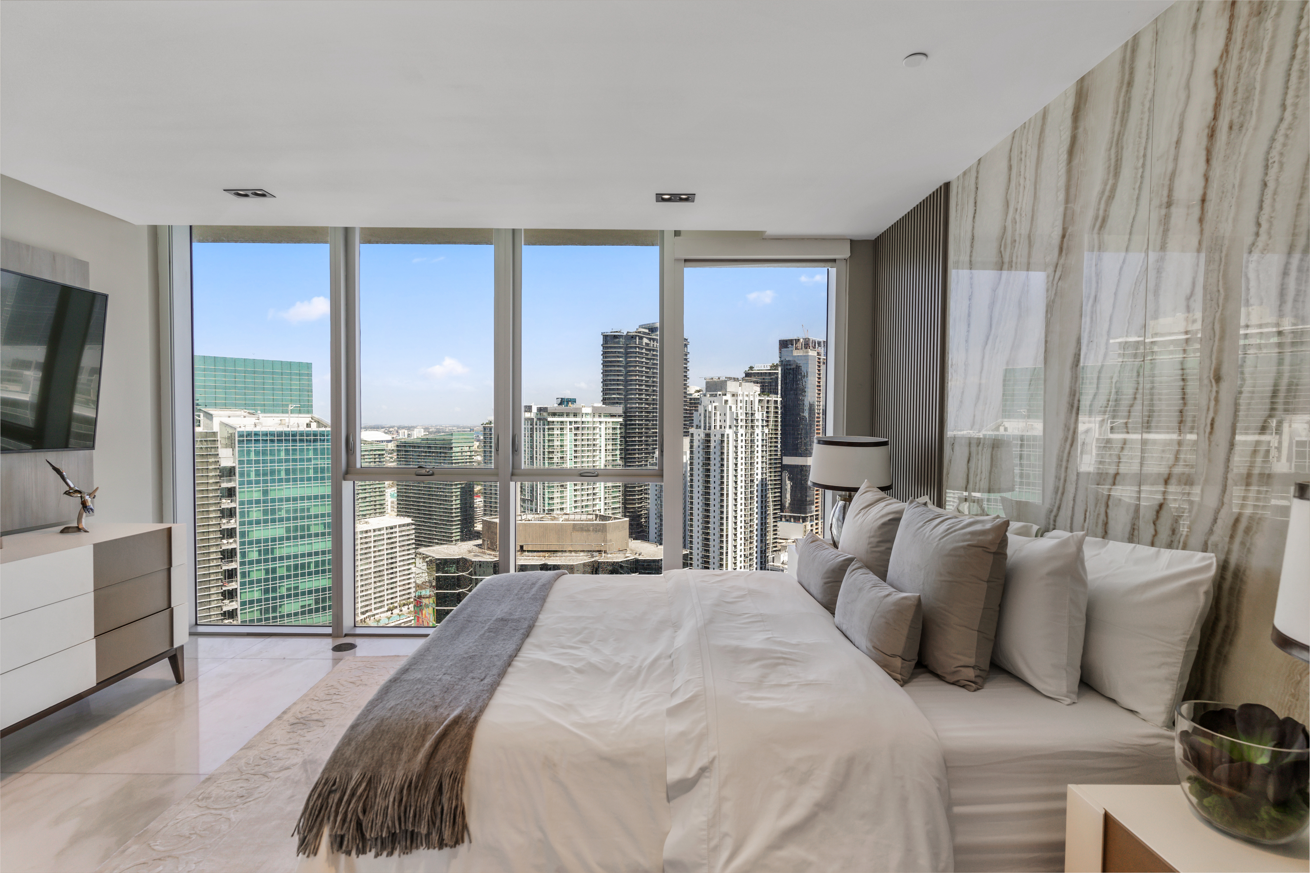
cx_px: 655
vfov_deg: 70.4
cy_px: 436
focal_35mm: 17
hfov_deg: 93.3
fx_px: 618
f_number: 7.1
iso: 320
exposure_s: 1/500
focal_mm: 17
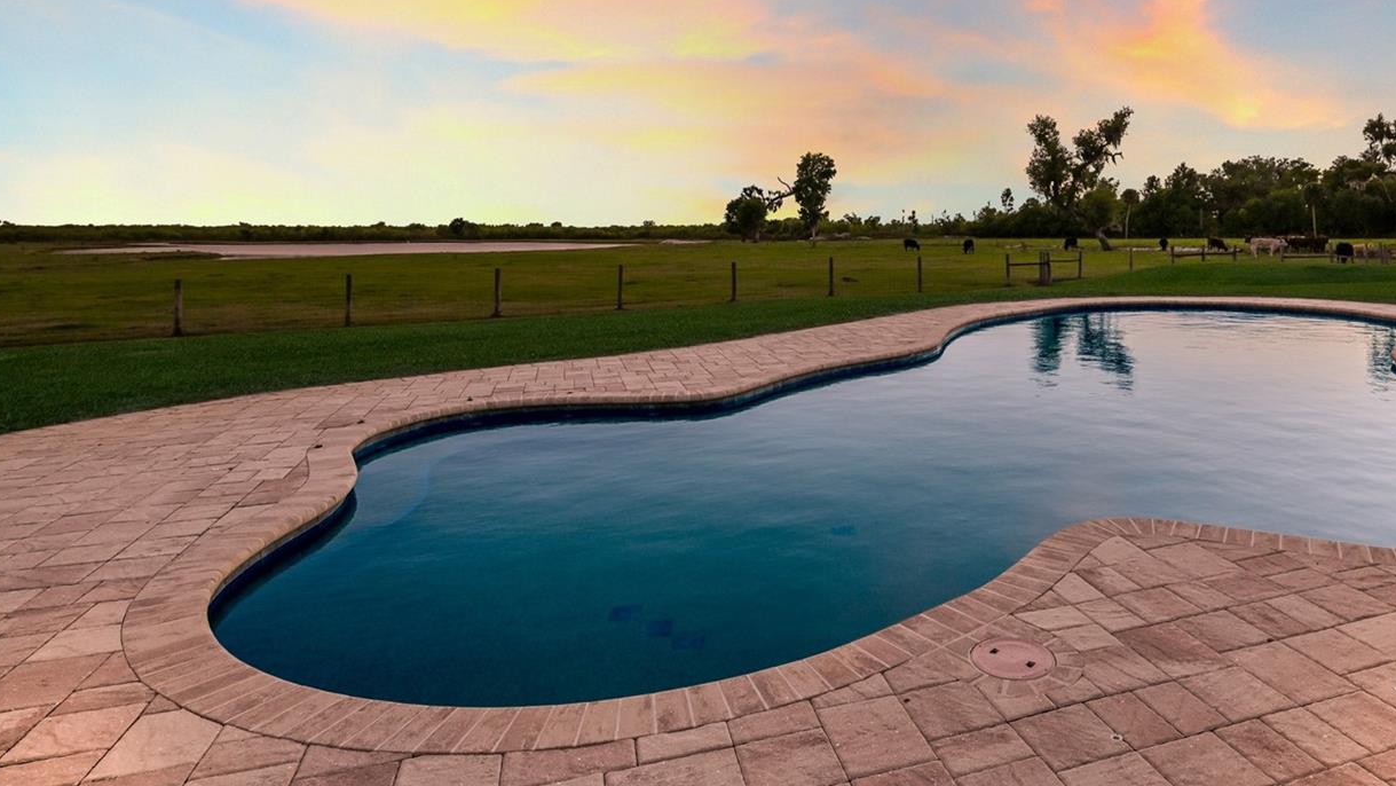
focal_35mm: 23
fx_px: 840
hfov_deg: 77.8
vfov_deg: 48.4
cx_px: 888
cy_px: 205
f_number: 8
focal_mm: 16.5
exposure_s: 1/50
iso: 800
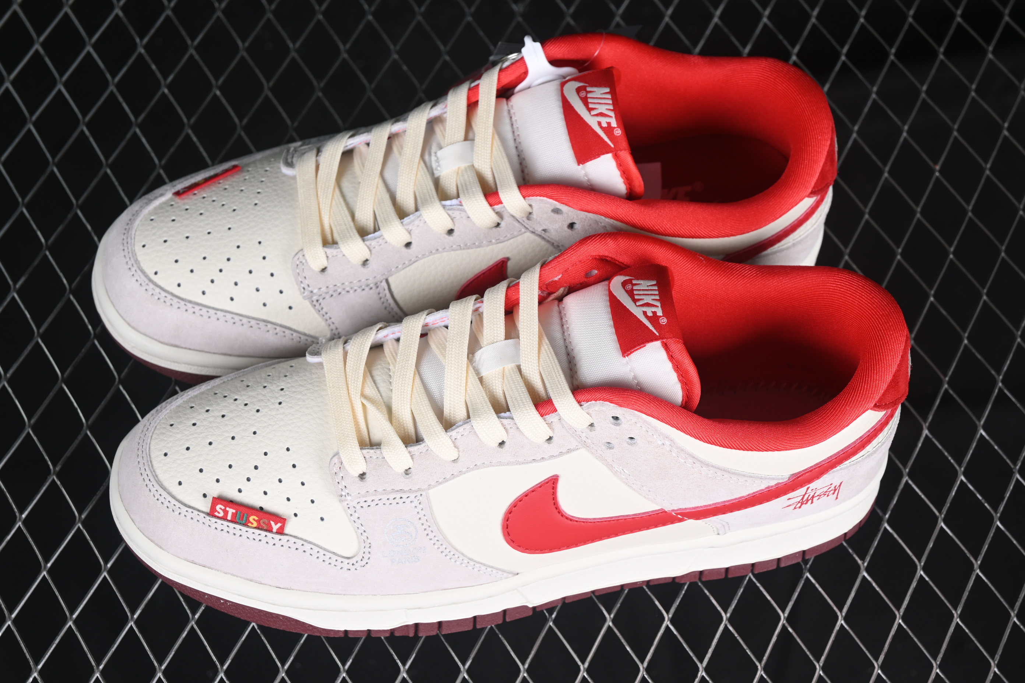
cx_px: 512
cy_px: 342
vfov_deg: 18.2
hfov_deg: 27.0
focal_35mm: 75
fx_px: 2135
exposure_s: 1/80
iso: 160
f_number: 7.1
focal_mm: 50
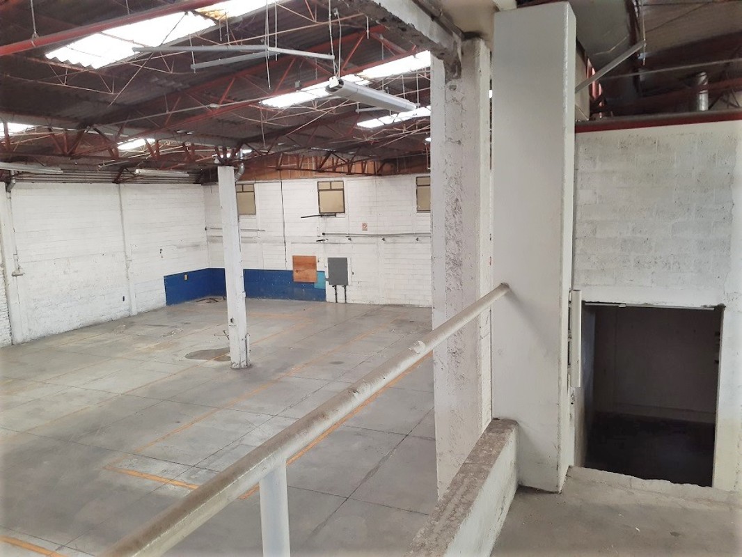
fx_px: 579
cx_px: 371
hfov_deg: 65.3
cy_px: 278
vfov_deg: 51.4
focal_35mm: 27
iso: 320
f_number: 1.9
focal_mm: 3.6
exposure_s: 1/30
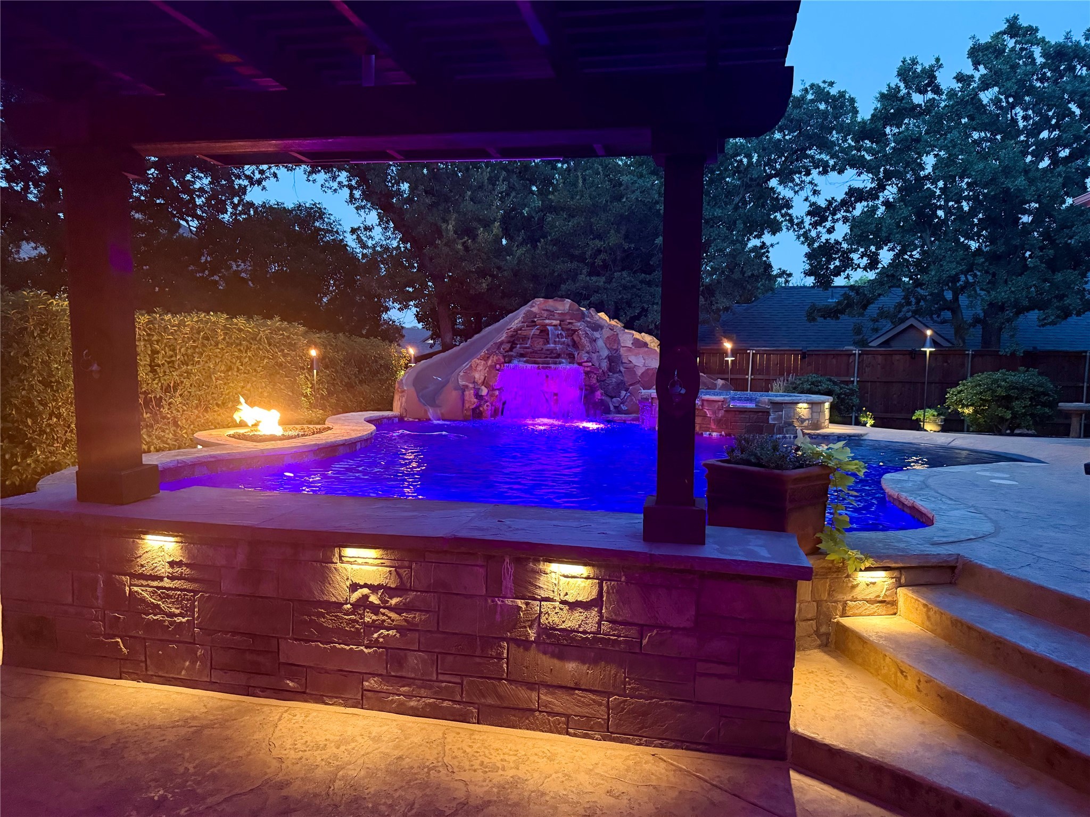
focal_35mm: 24
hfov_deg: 71.6
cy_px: 408
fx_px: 756
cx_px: 545
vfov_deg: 56.8
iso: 1000
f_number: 1.78
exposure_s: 1/30
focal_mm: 6.76
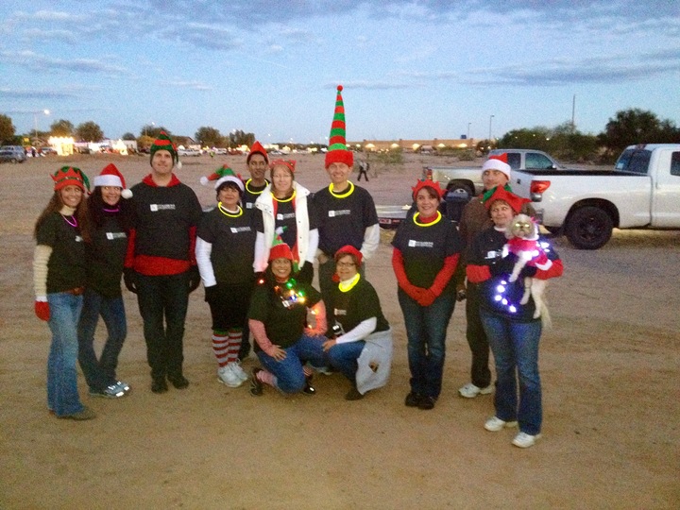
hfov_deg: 52.6
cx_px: 340
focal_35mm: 35
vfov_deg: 40.7
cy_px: 255
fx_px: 688
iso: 640
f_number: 2.4
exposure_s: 1/16
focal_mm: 4.28
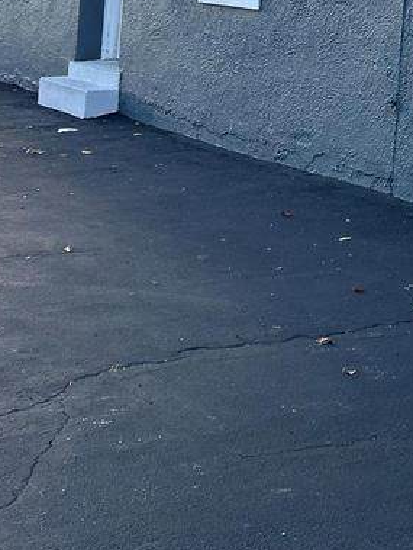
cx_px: 441
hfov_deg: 19.2
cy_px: -52
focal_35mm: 74
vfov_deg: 24.6
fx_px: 1175
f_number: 1.5
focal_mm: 5.7
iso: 50
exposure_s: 1/797
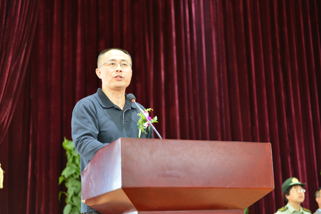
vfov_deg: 19.5
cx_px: 160
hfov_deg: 28.8
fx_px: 624
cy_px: 107
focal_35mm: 70
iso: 1000
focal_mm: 70
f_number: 2.8
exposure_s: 1/50
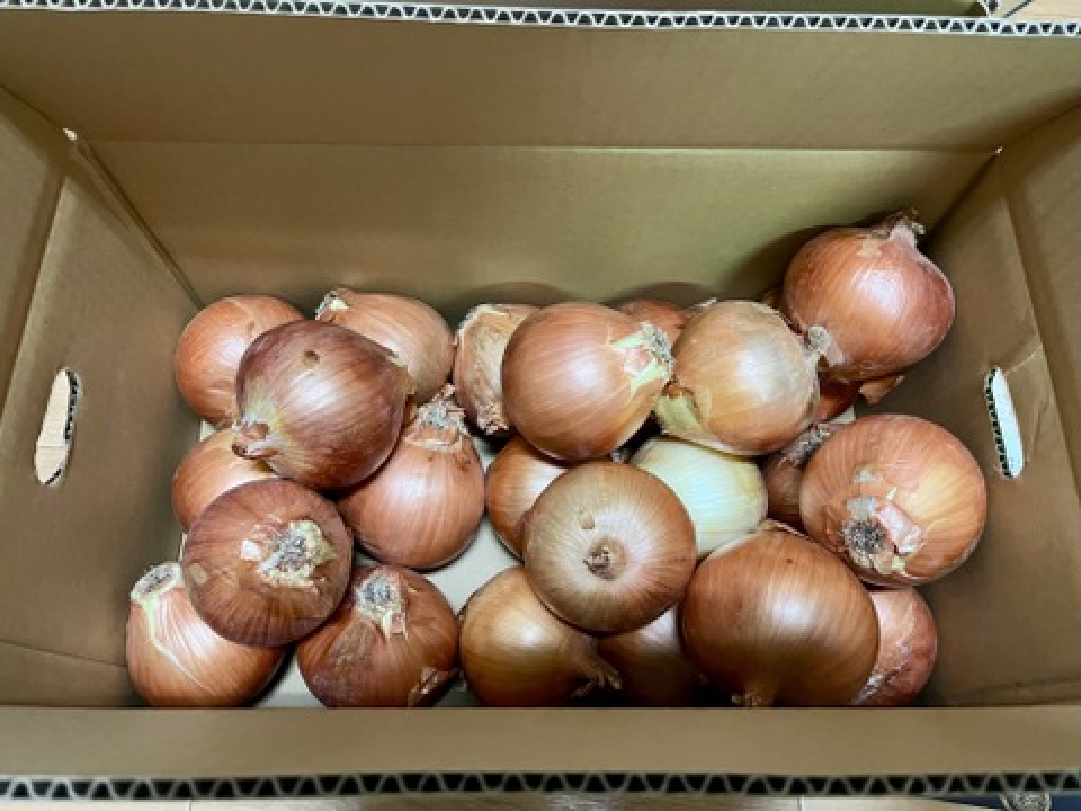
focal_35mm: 26
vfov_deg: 53.1
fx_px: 812
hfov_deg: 67.3
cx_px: 540
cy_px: 406
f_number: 1.6
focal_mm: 5.1
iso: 500
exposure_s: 1/40
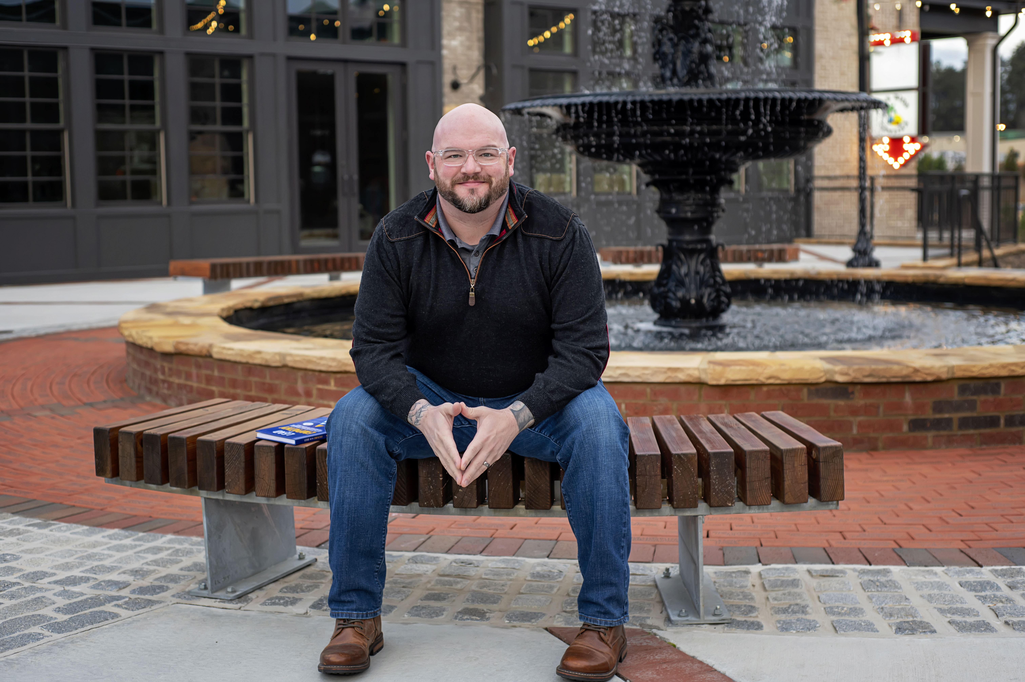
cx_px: 512
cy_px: 341
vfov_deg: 27.0
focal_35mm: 50
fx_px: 1423
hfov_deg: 39.6
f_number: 3.5
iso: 640
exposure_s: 1/200
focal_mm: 50
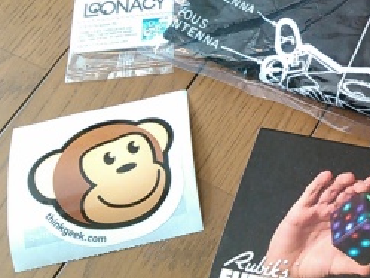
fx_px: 823
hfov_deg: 22.9
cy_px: 24
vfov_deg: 18.8
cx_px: 461
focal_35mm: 77
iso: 128
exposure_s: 1/15.1
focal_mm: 4
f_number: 2.4
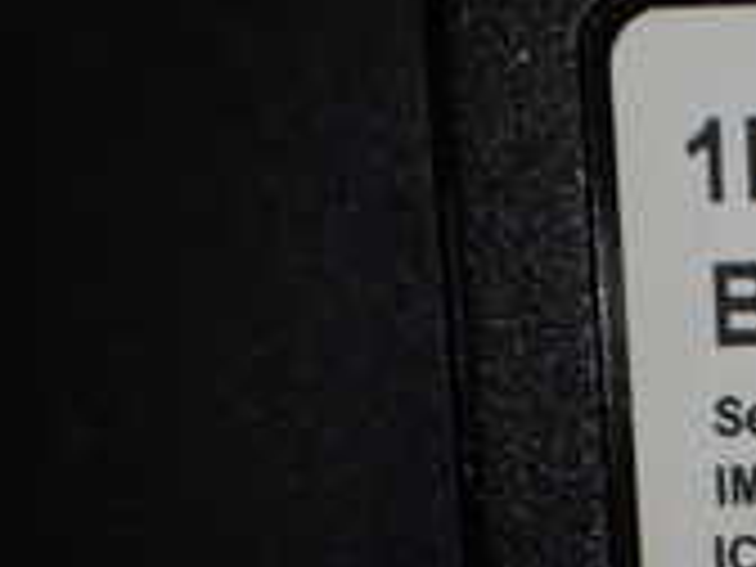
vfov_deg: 13.0
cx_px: 1242
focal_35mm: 107
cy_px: 864
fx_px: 2337
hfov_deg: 16.2
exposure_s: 1/200
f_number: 3.2
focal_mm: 5.4
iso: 100
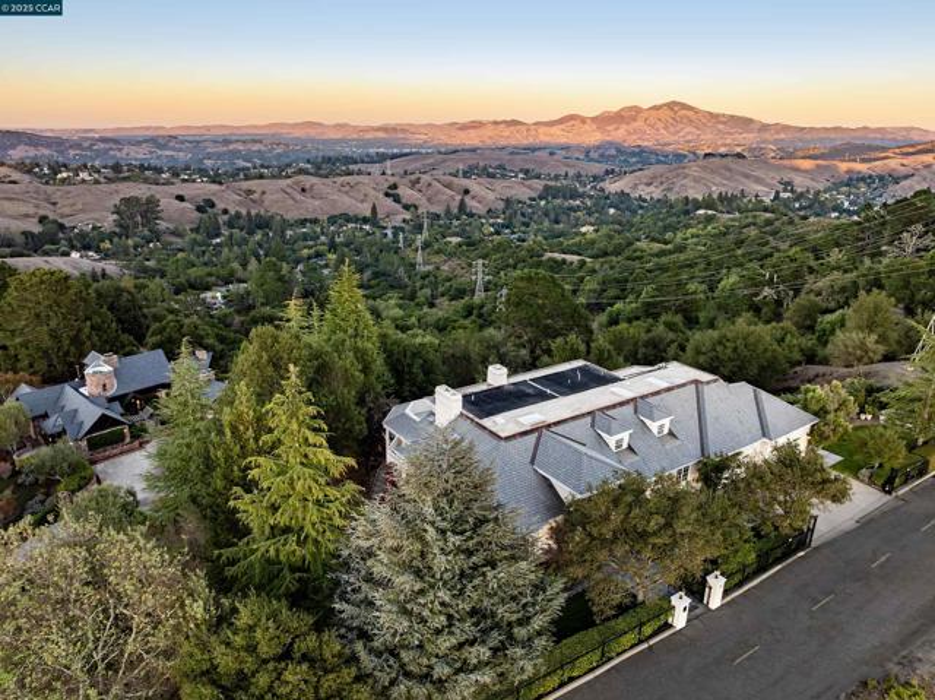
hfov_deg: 71.6
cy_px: 350
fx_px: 648
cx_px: 468
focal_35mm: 24
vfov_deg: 56.8
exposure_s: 1/320
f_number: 2.8
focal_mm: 12.29
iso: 200
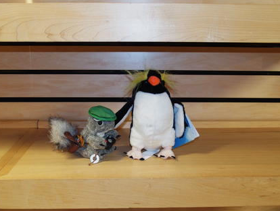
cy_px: 98
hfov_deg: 48.9
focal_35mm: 38
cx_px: 133
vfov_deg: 37.7
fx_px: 308
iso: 250
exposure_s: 1/30
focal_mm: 7.4
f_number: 2.8
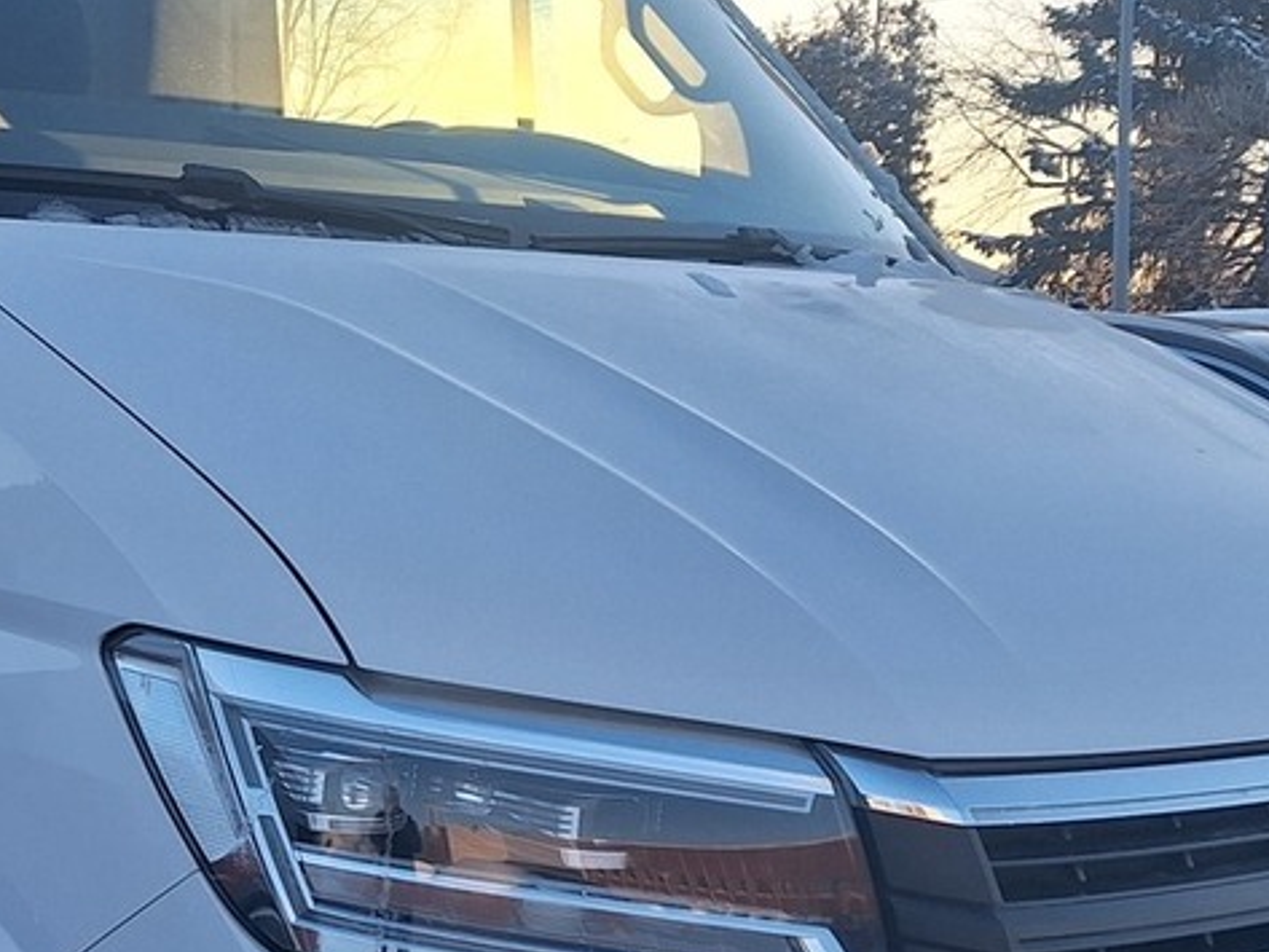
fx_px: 2567
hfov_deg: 26.5
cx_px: 35
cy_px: 673
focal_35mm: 70
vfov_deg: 20.9
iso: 40
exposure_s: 1/959
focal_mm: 5.54
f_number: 1.8
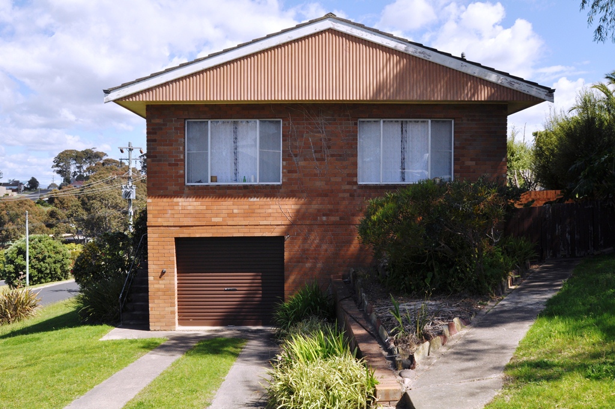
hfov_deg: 57.3
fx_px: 563
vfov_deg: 39.9
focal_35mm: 33
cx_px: 308
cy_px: 204
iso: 200
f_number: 13
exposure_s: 1/200
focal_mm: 22
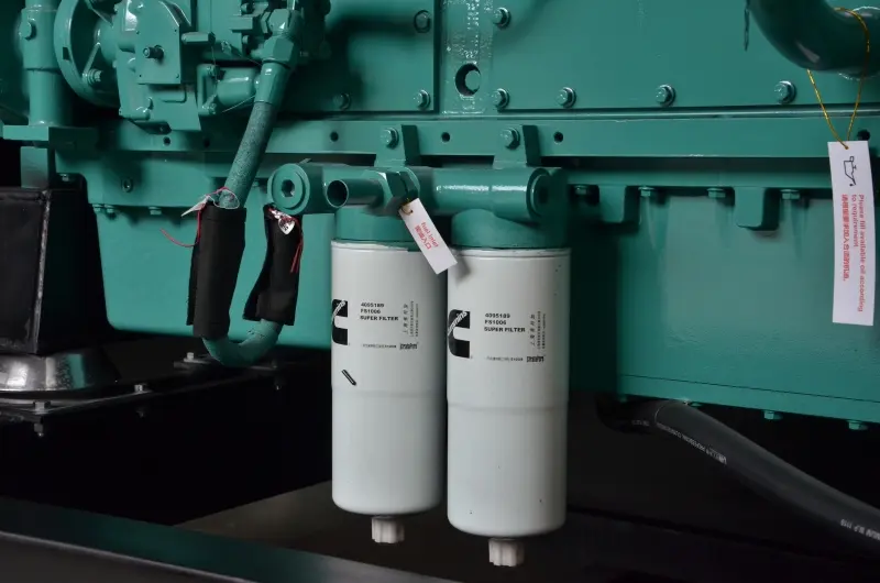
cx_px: 440
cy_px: 292
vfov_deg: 20.1
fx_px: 1647
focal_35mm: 68
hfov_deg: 29.9
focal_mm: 45
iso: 1000
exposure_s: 1/320
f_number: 9
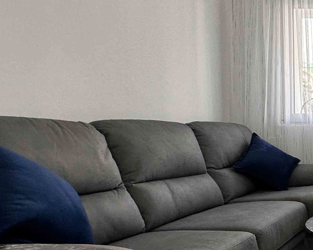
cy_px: 149
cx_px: 429
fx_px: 370
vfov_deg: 37.2
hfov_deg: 31.8
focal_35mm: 40
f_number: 2.2
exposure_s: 1/99
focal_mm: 2.22
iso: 64
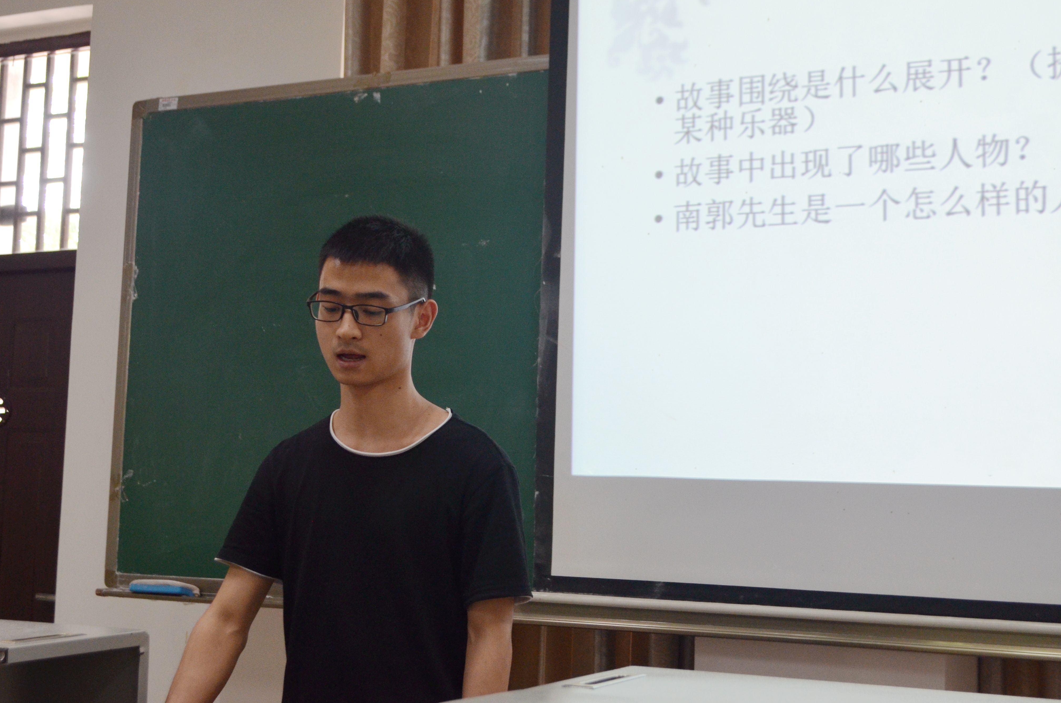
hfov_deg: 34.0
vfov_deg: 22.8
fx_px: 1735
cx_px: 545
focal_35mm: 59
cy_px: 273
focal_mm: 32
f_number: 4.8
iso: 800
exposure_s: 1/60
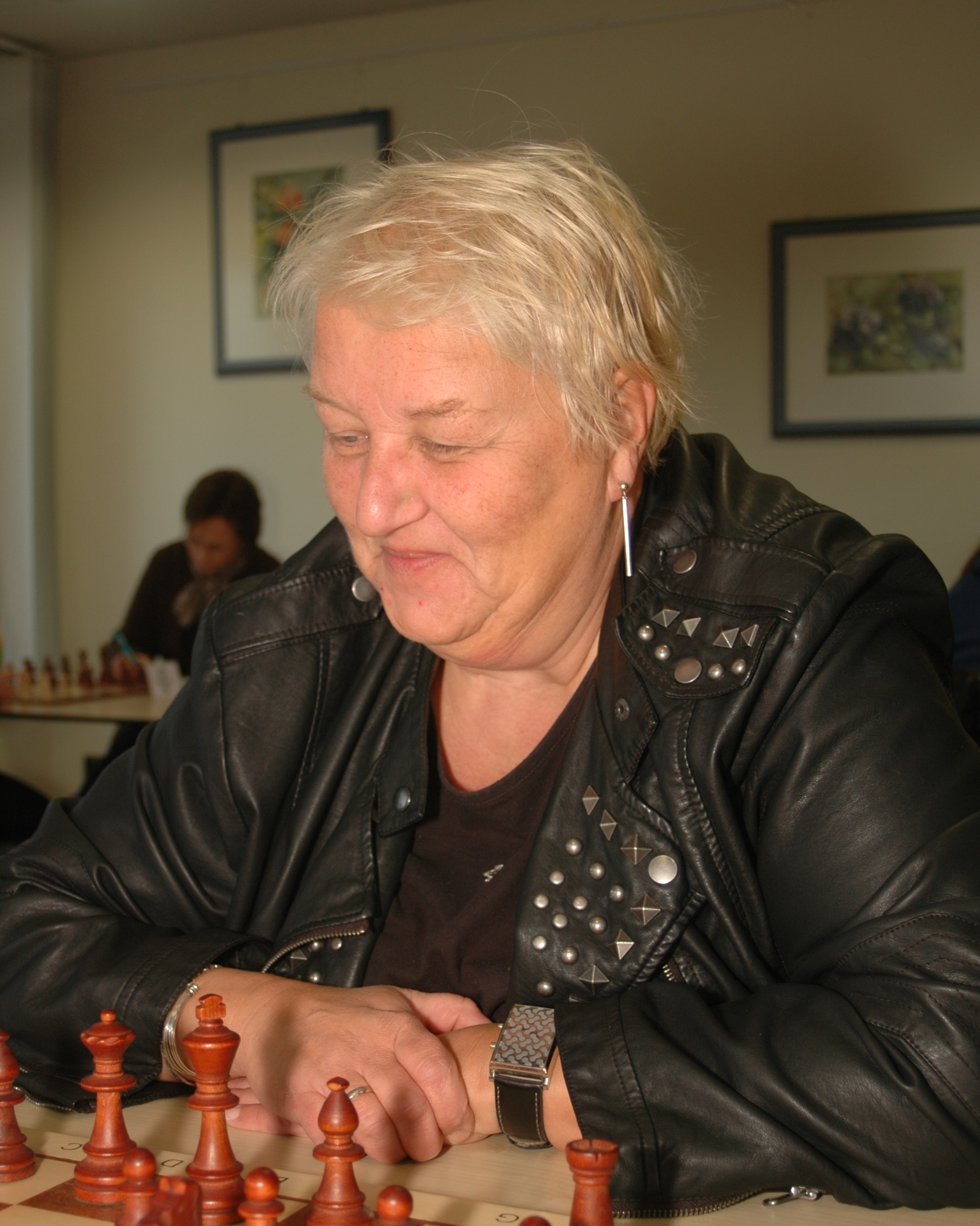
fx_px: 1906
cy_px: 672
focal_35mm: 53
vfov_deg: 35.6
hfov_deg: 28.8
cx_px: 490
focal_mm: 31
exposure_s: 1/60
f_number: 4.5
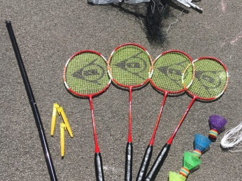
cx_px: 165
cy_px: 89
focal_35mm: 40
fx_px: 280
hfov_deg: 45.9
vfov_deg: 36.0
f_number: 2.2
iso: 25
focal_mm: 4.15
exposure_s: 1/2747
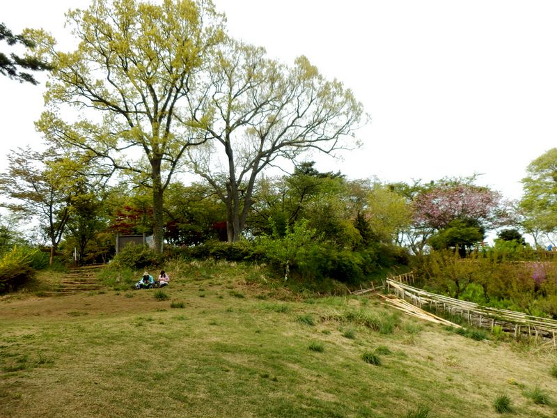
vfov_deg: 56.8
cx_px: 278
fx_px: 386
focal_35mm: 24
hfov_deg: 71.6
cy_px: 209
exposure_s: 1/400
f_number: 3
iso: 80
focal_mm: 4.2
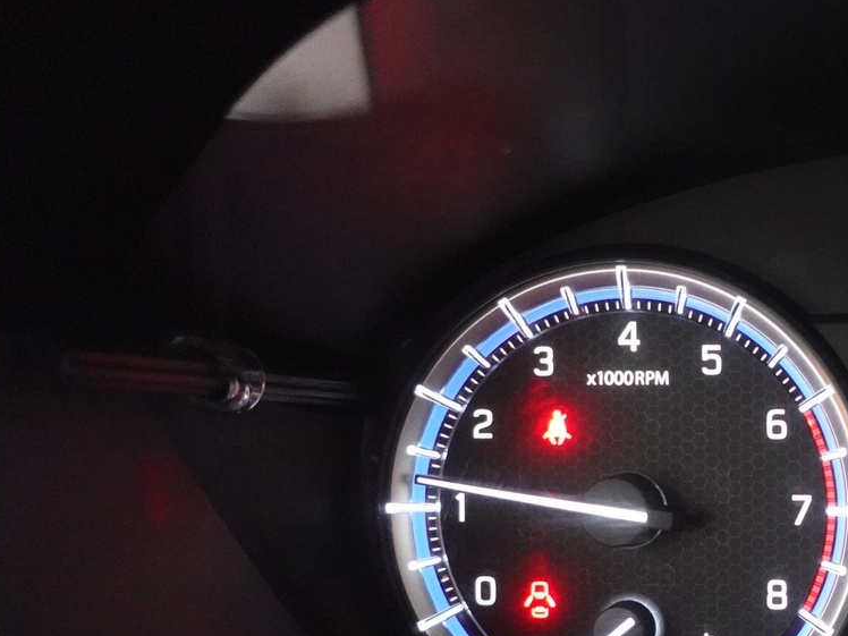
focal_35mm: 50
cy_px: 498
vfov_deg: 28.6
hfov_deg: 33.8
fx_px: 1225
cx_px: 906
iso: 3200
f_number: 1.8
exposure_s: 1/80
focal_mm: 9.4
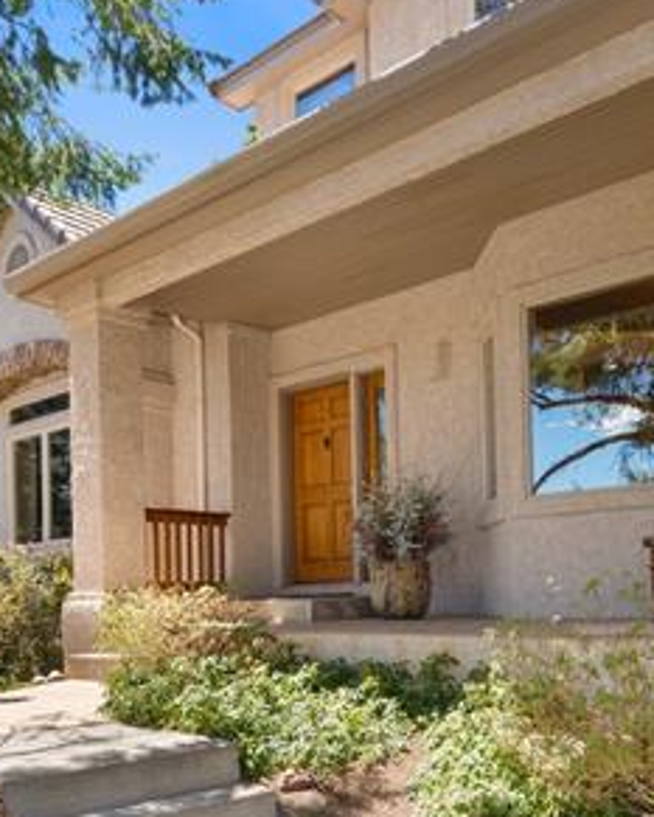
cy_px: 581
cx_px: 272
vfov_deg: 52.5
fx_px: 798
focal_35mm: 33
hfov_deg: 44.4
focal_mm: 16
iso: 400
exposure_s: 1/1600
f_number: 11
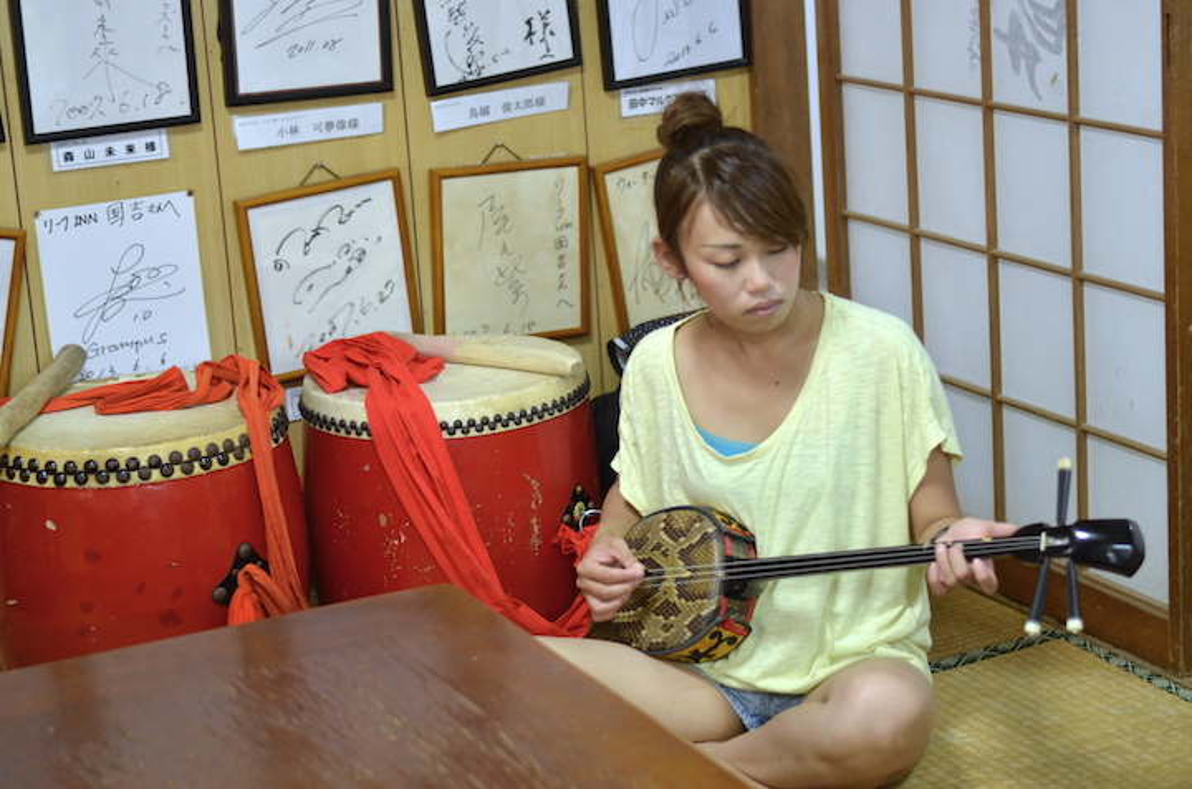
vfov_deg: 18.1
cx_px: 596
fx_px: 2478
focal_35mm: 75
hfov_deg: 27.0
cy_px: 394
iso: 800
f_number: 1.8
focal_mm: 50
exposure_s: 1/160
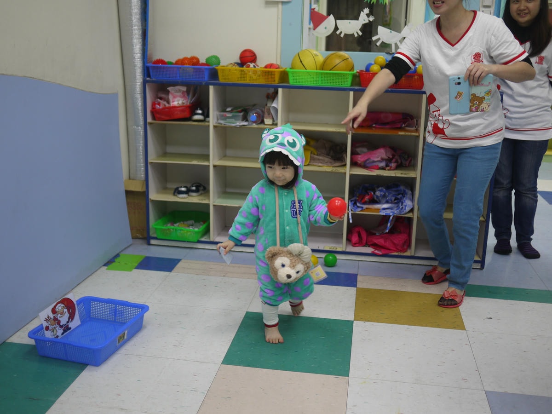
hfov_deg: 46.8
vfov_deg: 36.0
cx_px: 276
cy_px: 207
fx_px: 638
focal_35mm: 40
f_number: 1.7
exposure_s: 1/100
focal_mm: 20
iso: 160
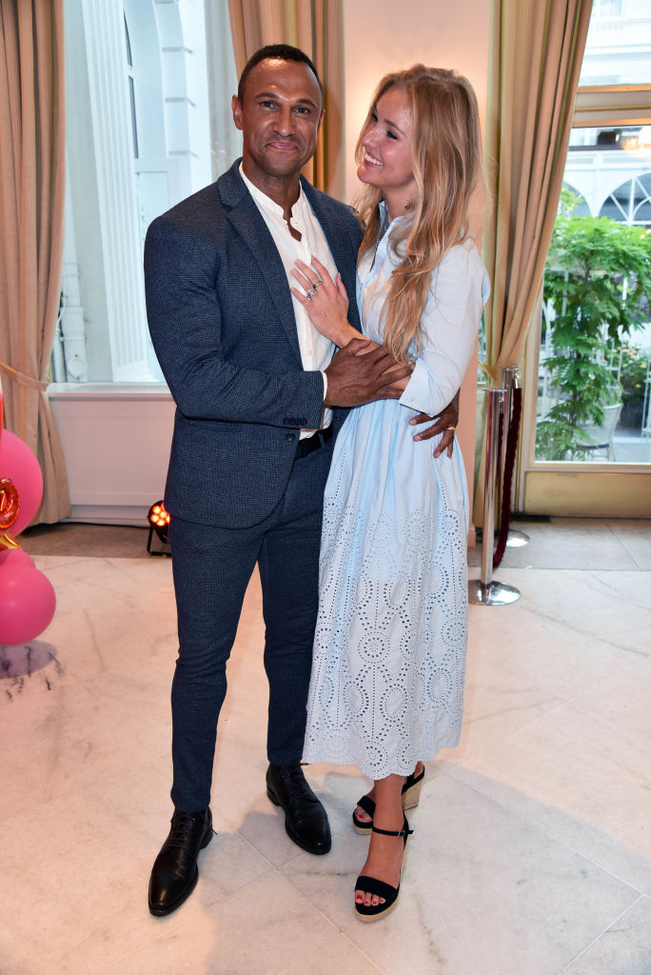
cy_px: 488
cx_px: 326
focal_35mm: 30
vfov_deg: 61.9
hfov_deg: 43.7
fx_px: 813
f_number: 5
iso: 800
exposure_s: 1/200
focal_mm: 30
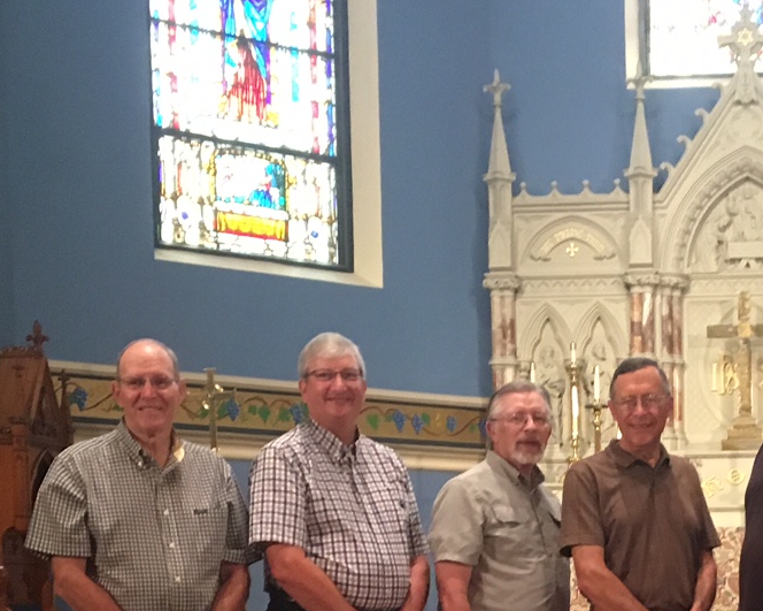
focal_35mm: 86
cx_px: 631
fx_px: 1942
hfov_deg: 21.9
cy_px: 749
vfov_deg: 17.0
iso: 200
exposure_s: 1/24
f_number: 2.2
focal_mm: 4.15
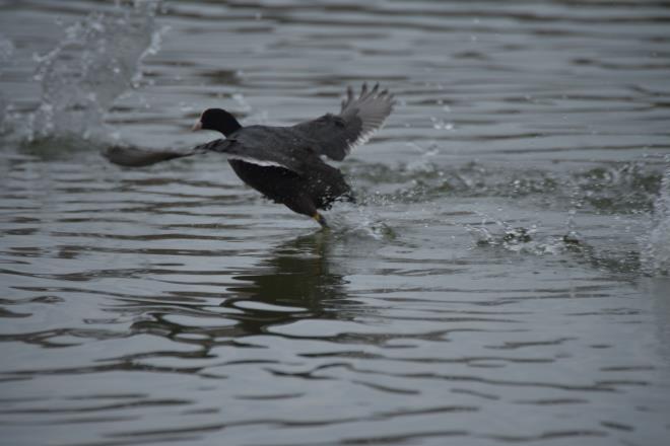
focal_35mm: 500
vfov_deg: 2.7
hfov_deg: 4.1
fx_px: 9305
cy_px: 223
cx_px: 335
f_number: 6.3
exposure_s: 1/800
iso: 400
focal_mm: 500
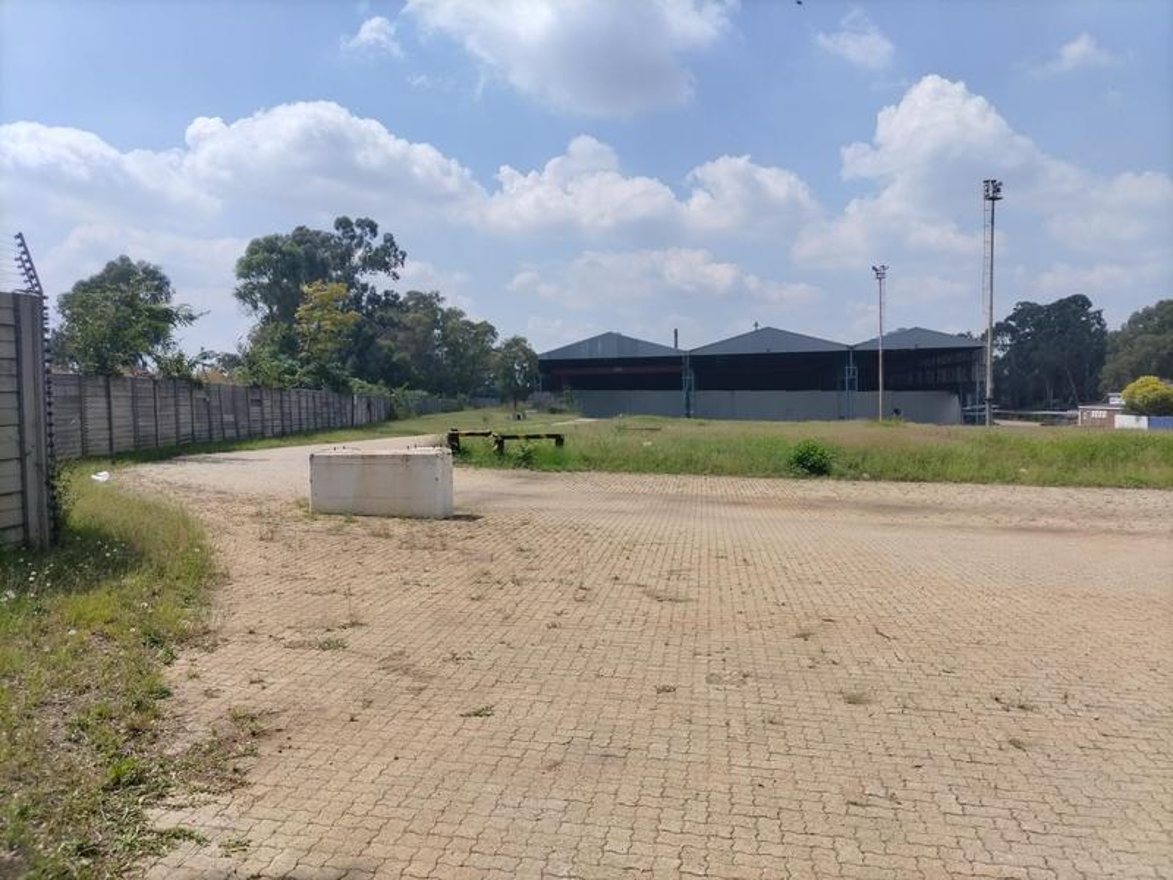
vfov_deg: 53.1
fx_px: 881
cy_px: 440
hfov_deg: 67.3
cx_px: 586
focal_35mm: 26
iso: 100
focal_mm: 4.7
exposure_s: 1/2529
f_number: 1.8
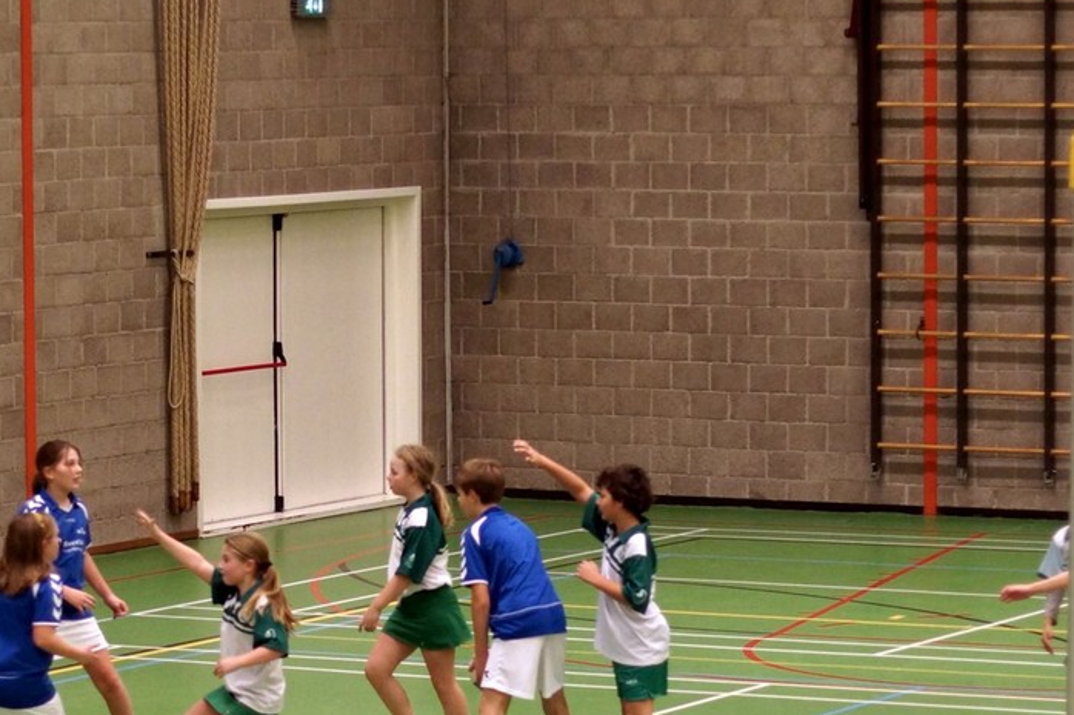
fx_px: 3281
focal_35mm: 110
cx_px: 589
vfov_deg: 12.4
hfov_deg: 18.6
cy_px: 509
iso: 800
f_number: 1.6
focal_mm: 50
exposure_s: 1/250
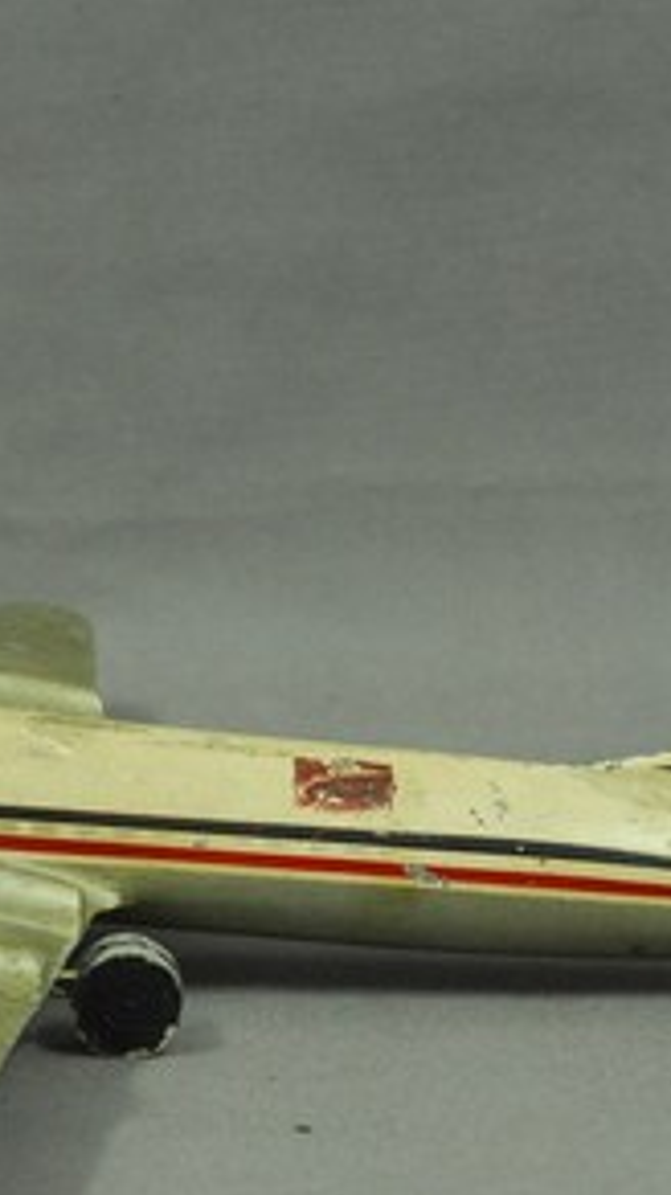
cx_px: 49
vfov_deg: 9.0
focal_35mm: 241
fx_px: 7632
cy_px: 675
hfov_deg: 5.0
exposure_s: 1/8
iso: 1000
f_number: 8
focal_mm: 70
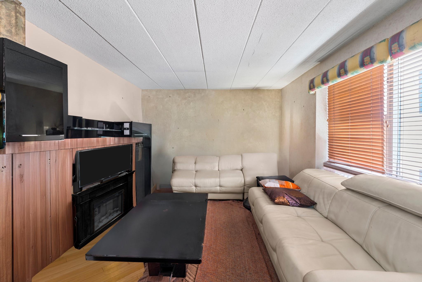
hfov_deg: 104.3
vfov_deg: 81.2
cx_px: 211
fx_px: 164
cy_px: 141
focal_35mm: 14
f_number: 10
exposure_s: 3.2
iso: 320
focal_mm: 14
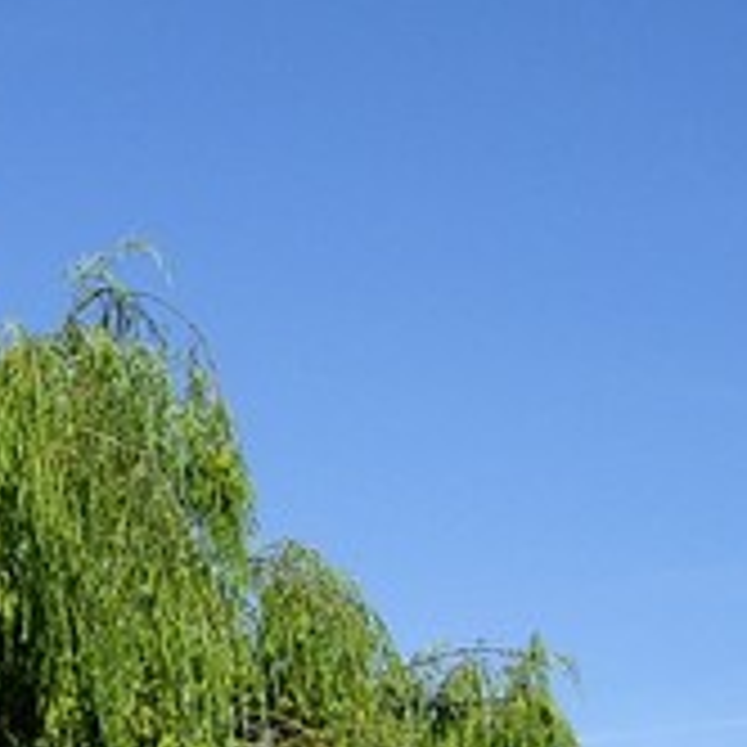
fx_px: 3955
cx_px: -212
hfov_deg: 10.6
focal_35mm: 162
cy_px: 1026
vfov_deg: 10.5
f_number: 4.3
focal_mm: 6.2
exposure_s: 1/400
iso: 50
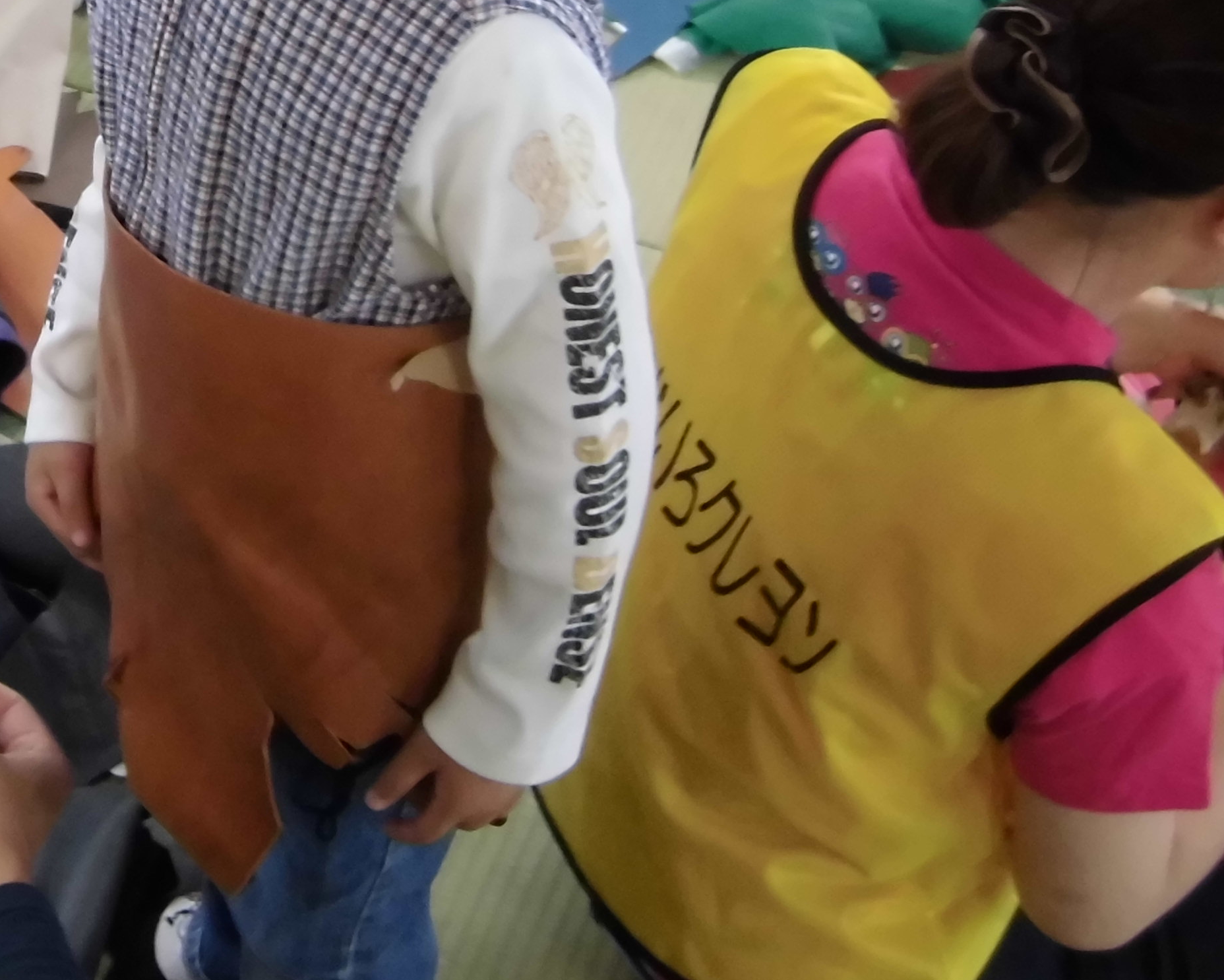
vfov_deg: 23.5
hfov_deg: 29.1
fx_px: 2282
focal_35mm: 63
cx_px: 171
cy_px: 86
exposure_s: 1/60
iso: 400
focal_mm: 4.7
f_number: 2.8
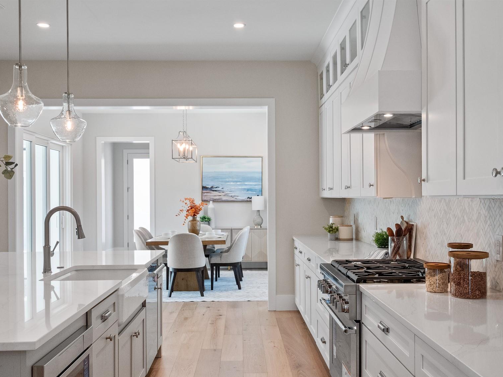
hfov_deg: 49.0
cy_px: 198
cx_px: 257
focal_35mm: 38
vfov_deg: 37.7
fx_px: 552
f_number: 10
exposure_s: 1/60
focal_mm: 18
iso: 2000
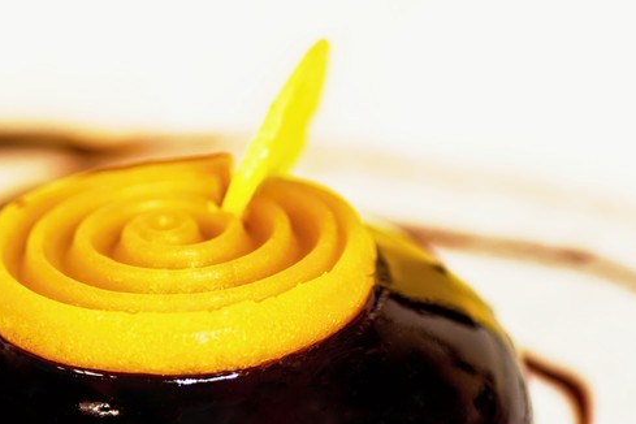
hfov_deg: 8.9
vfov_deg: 5.9
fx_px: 4063
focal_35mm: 230
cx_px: 59
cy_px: 541
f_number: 5.6
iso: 200
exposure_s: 1/20
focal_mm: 90
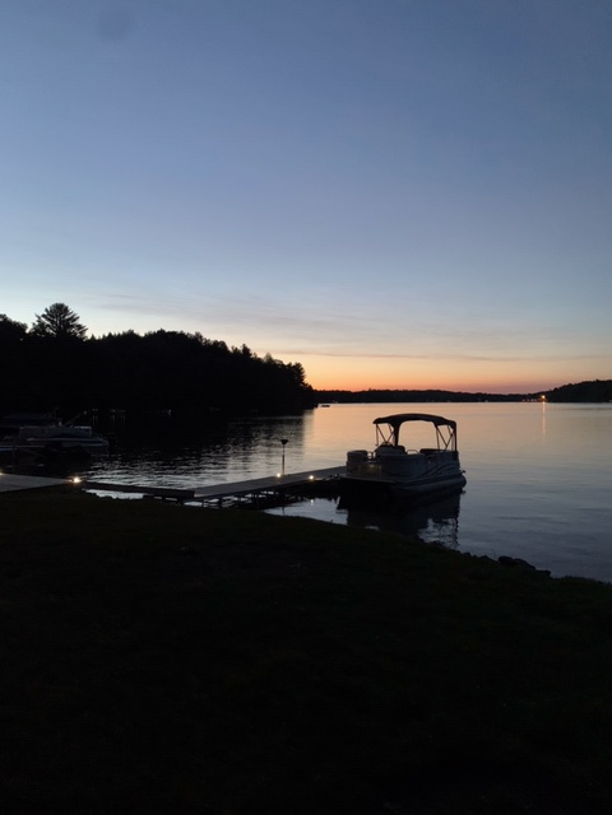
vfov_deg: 67.3
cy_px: 408
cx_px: 306
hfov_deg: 53.1
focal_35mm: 26
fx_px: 613
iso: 640
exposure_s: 1/14
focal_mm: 4.25
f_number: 1.8
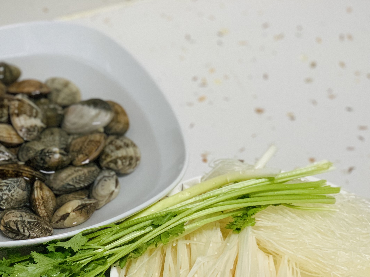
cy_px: 261
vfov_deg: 14.7
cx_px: 105
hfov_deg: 19.7
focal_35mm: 99
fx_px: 1058
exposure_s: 1/60
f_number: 2.4
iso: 200
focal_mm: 6
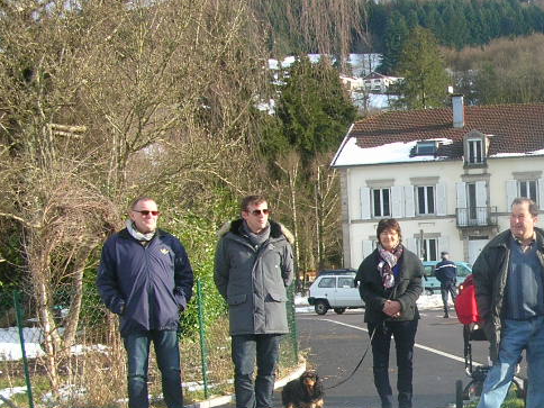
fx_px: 1163
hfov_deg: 24.8
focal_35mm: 74
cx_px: 571
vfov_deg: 19.7
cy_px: 330
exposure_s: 1/386
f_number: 2.8
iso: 50
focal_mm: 5.8
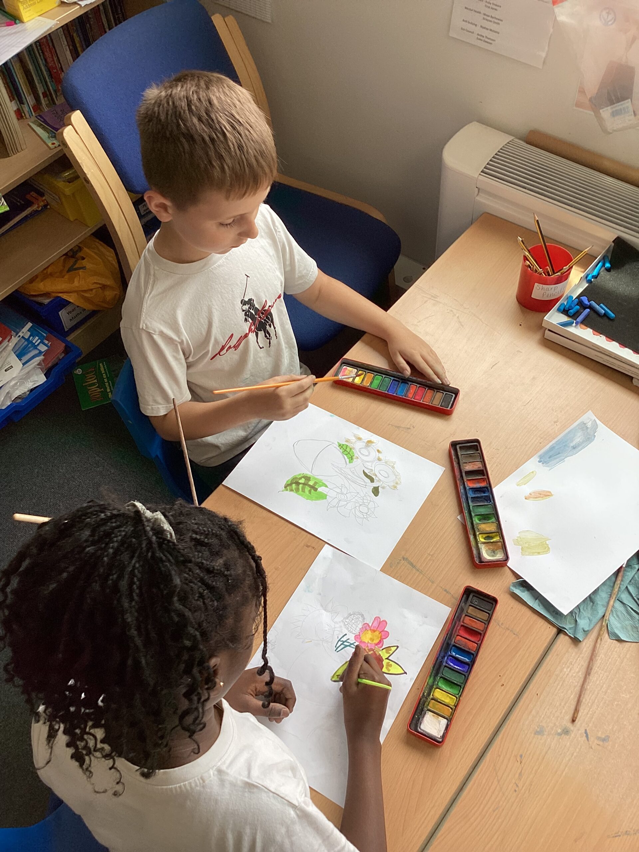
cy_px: 426
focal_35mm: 31
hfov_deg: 45.4
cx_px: 320
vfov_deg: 58.4
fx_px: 763
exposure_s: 1/120
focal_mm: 3.3
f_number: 2.4
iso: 32
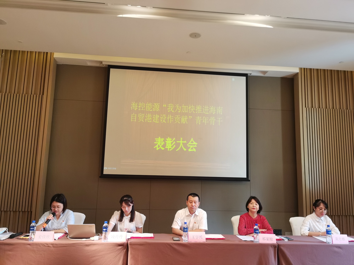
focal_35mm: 27
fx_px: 276
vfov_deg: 51.4
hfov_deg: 65.3
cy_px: 132
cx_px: 177
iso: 320
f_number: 1.6
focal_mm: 5.56
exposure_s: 1/50
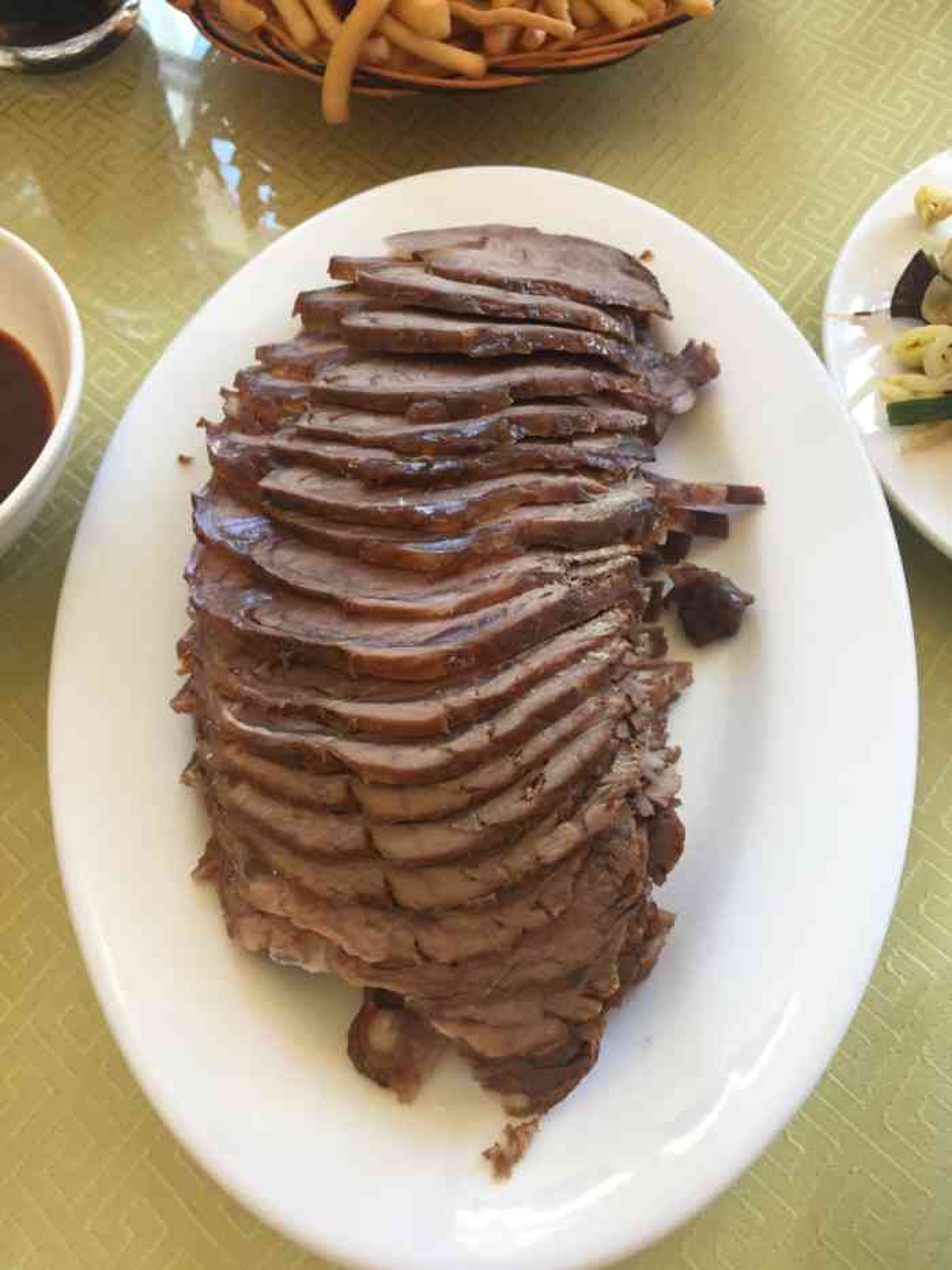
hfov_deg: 48.2
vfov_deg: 61.7
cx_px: 476
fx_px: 1063
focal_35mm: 29
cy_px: 635
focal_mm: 4.15
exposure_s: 1/33
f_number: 2.2
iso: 64
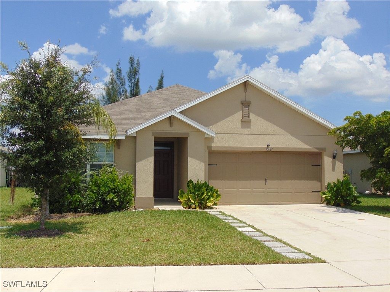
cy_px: 146
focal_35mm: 39
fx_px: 439
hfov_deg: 47.9
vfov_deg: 36.8
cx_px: 195
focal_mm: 6.9
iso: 80
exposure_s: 1/320
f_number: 8.5
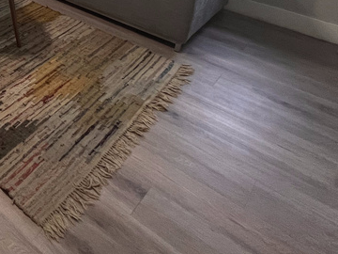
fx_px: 361
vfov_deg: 30.7
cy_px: -73
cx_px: -79
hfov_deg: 36.8
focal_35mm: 37
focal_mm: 1.57
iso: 250
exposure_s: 1/60
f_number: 1.8
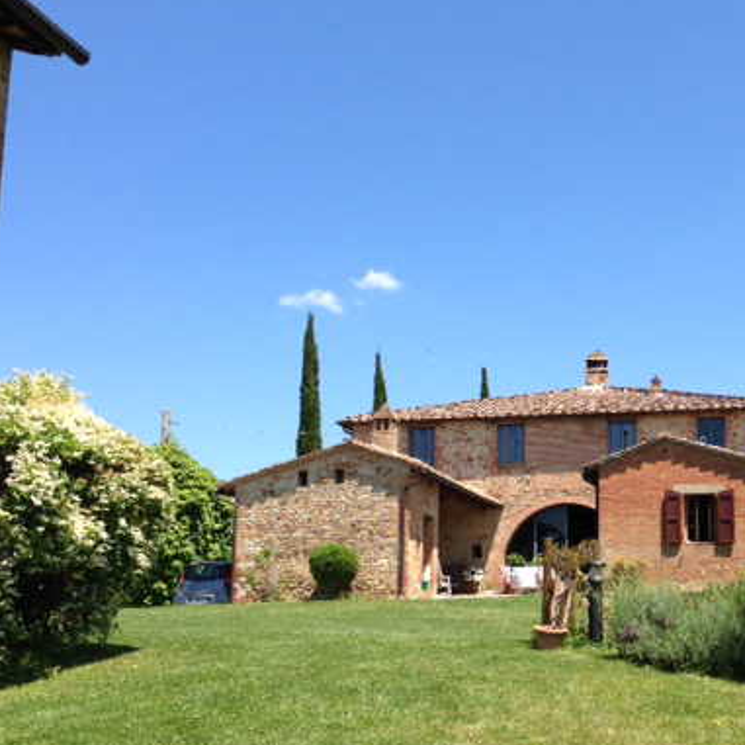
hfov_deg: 33.9
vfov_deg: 34.6
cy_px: 430
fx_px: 1193
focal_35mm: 49
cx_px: 561
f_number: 2.4
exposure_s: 1/1153
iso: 50
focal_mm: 4.12
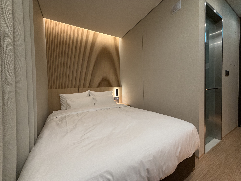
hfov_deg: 102.1
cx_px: 120
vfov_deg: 85.7
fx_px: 97
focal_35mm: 14
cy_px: 90
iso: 160
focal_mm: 2.22
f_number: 2.2
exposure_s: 1/60
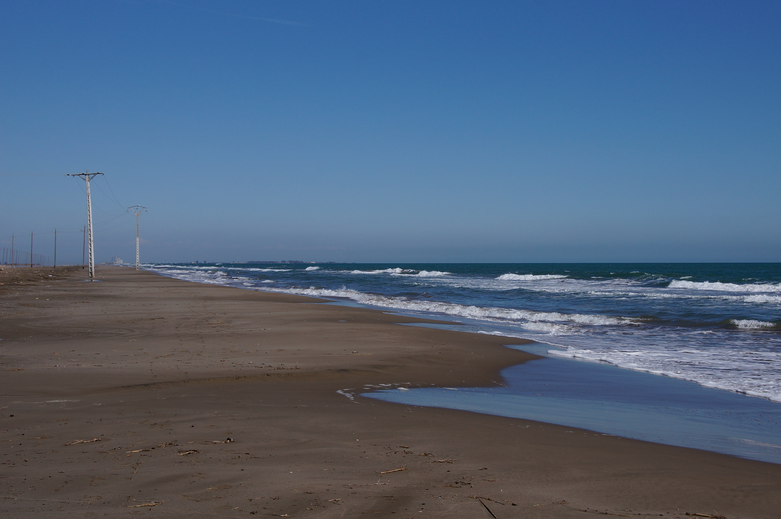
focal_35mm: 52
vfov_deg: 25.7
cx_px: 390
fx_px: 1138
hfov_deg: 37.9
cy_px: 260
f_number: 9
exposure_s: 1/1250
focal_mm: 35
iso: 200
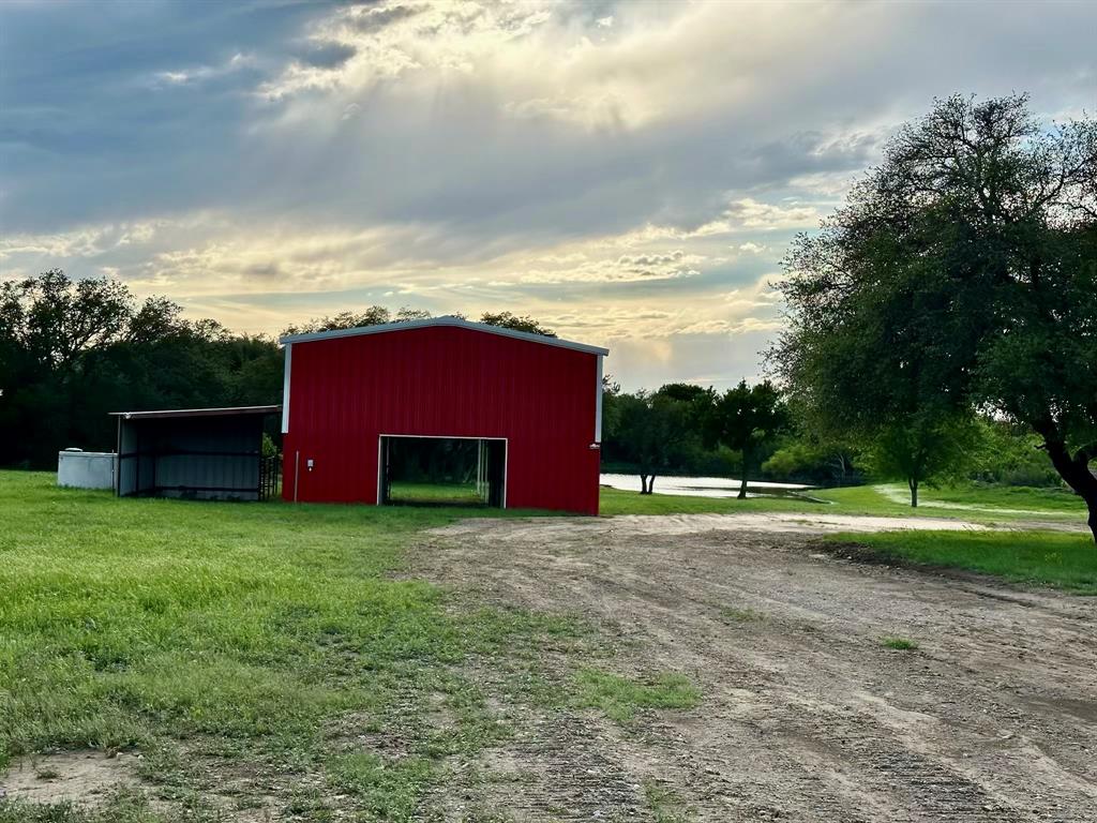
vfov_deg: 30.3
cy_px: 412
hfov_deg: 39.7
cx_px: 548
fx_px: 1521
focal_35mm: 48
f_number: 1.78
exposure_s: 1/5556
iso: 64
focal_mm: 6.86
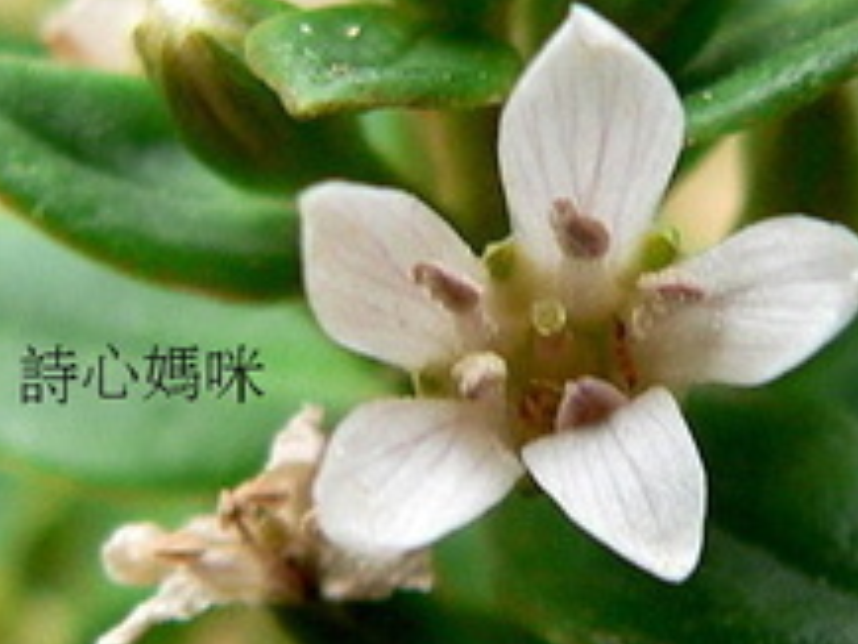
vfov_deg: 17.8
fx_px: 2058
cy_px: 354
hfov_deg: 23.4
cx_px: 589
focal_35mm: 83
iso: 100
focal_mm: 6
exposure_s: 1/50
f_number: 2.8
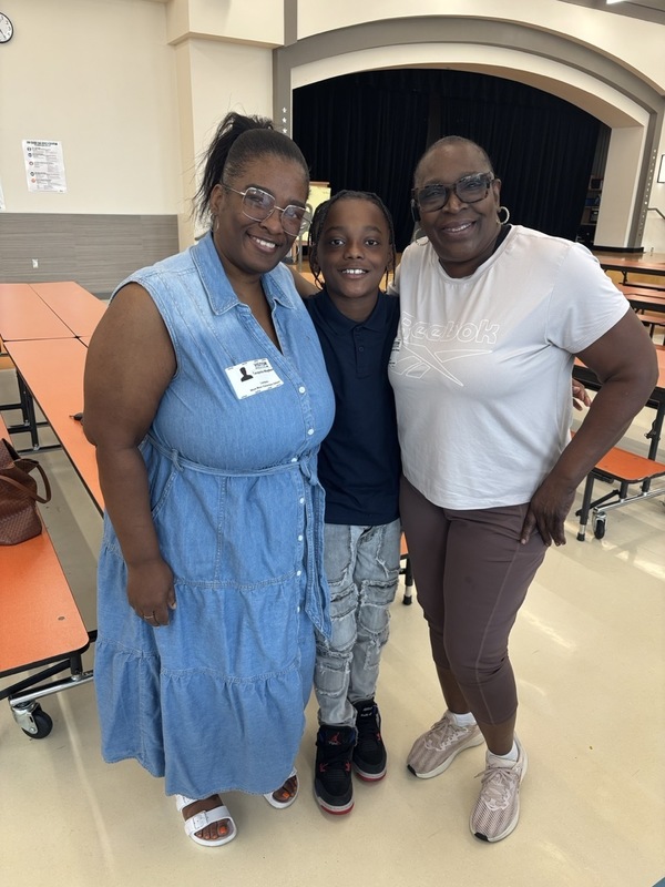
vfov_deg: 67.3
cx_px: 332
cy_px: 444
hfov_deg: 53.1
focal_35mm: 26
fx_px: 666
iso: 80
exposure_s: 1/83
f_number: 1.6
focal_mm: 5.96
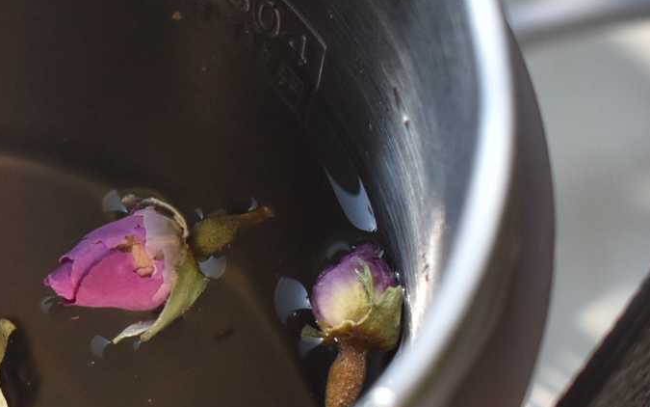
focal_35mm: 163
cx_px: 13
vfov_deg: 8.0
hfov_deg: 12.7
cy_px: 283
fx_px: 2888
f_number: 5
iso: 800
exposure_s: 1/3200
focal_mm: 40
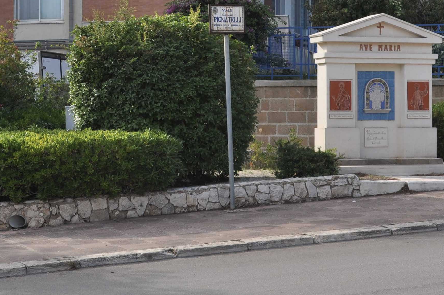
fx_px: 1148
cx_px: 150
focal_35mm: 93
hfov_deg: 21.8
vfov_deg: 14.3
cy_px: -16
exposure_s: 1/250
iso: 200
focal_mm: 25
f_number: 8
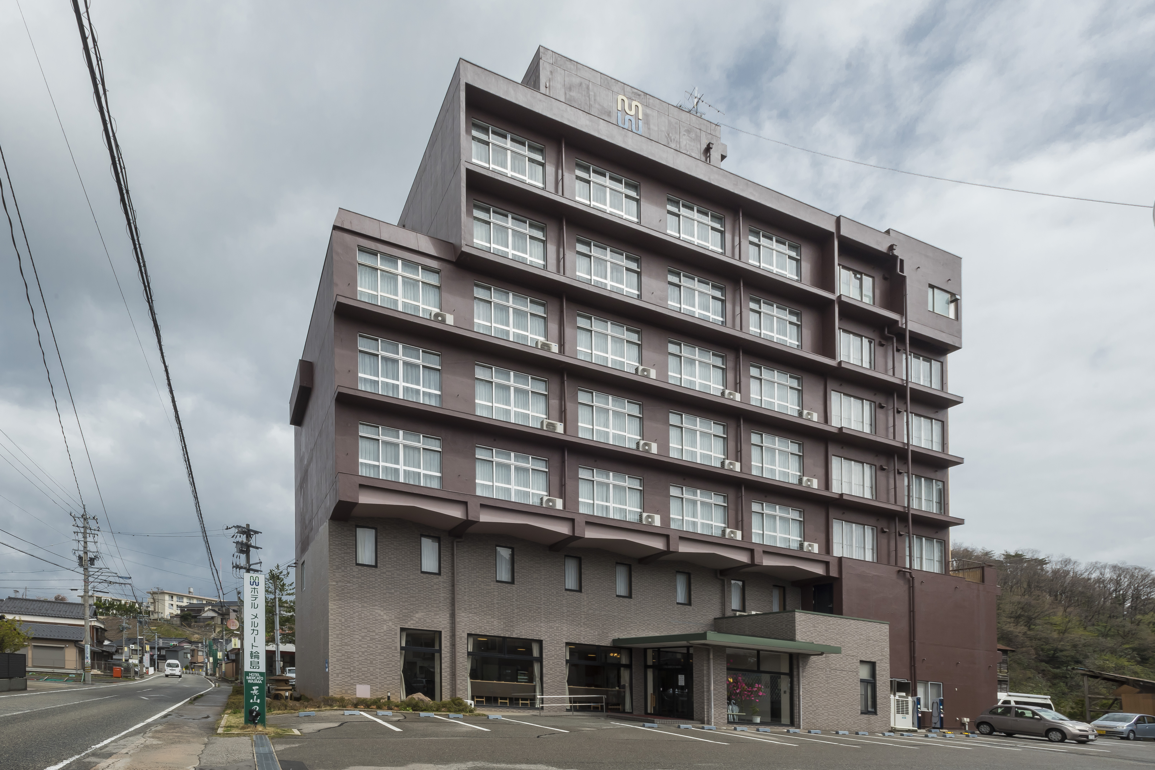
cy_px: 385
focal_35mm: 17
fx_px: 545
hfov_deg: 93.3
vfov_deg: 70.4
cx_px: 578
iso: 250
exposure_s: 1/200
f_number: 22
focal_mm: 17
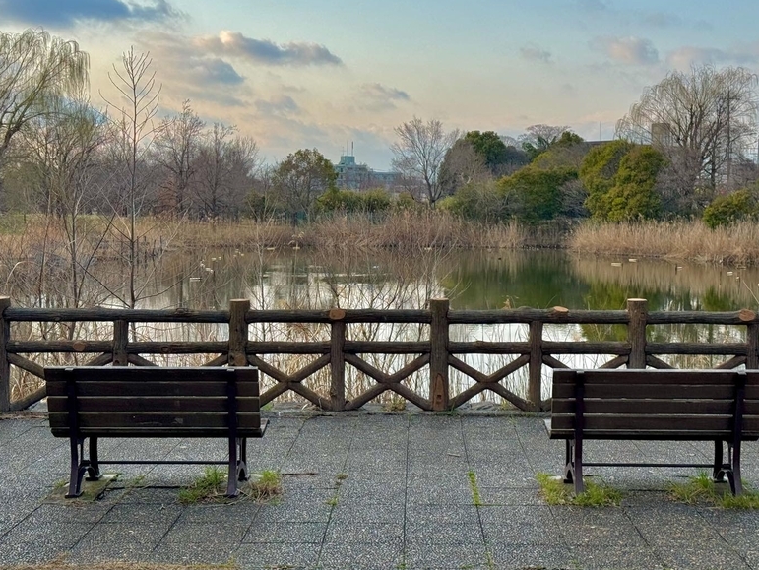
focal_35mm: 56
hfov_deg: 34.3
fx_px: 1228
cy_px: 250
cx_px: 411
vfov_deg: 26.1
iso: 64
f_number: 1.78
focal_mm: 6.86
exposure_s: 1/1560
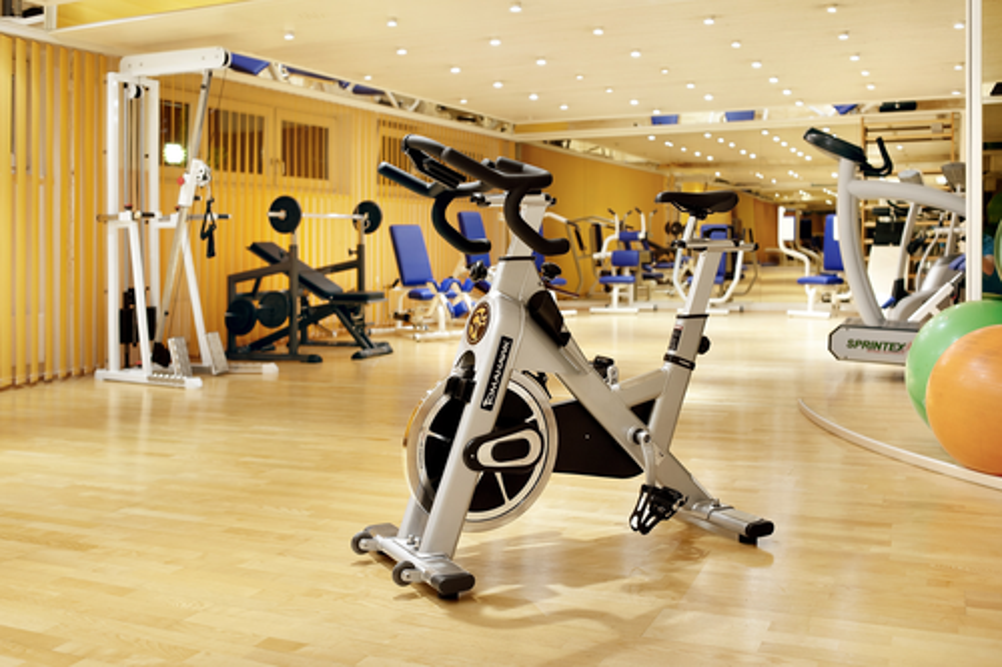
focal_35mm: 35
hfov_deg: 54.5
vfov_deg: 37.8
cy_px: 334
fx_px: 974
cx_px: 501
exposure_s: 1/640
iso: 400
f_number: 3.2
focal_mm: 35
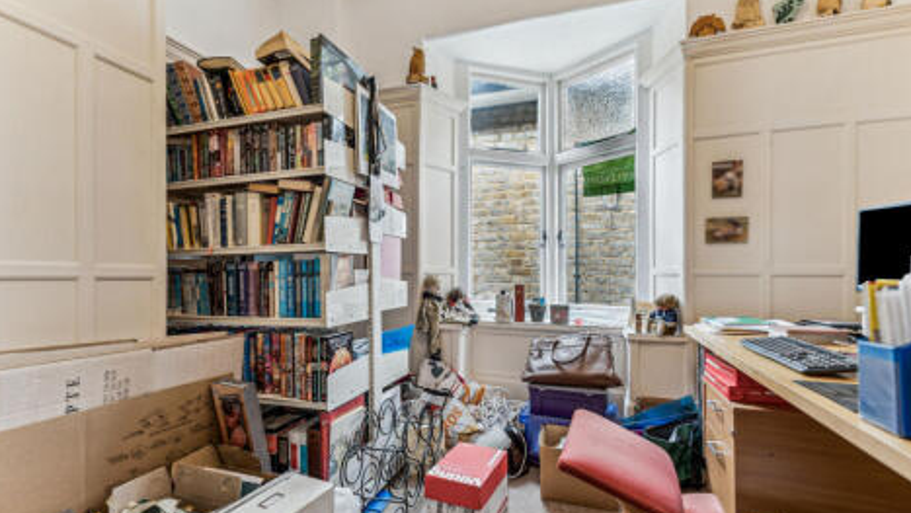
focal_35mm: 16
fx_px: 387
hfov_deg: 99.4
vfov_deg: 66.9
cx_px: 458
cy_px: 288
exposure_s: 1/40
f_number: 2.8
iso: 200
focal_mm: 10
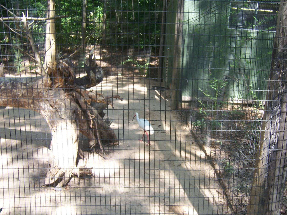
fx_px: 274
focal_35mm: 33
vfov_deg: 42.9
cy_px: 108
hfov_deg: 55.4
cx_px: 144
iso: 80
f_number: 2.8
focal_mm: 5.5
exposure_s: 1/90
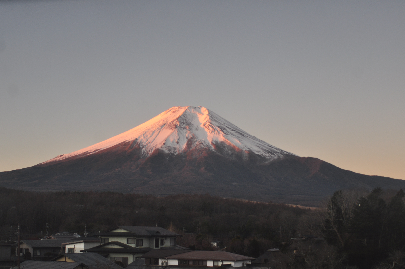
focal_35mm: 54
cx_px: 202
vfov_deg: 25.0
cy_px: 134
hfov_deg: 36.9
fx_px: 607
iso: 200
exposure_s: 1/30
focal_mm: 36
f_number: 3.8
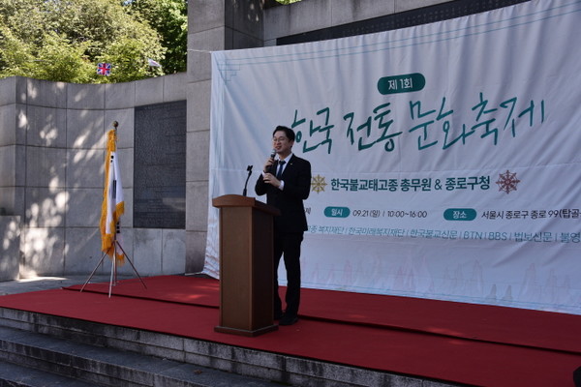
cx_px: 290
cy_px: 194
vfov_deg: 36.9
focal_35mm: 36
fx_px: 581
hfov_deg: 53.1
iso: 360
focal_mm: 36
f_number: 8
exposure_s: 1/250
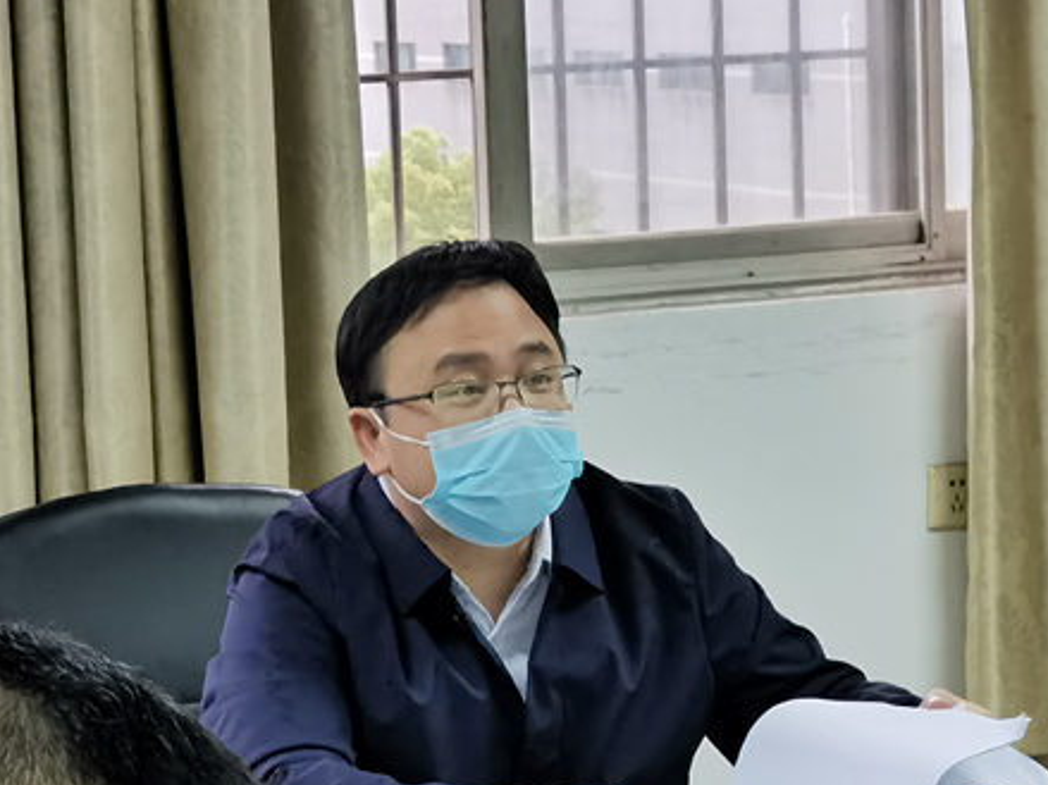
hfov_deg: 13.8
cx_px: 685
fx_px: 4328
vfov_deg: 10.4
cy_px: 432
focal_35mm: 143
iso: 200
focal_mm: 6.4
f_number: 2.4
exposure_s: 1/50
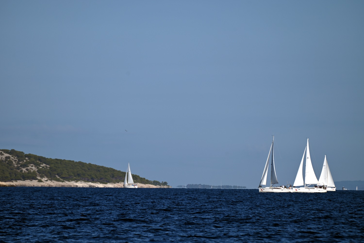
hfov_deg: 6.9
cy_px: 122
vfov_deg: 4.6
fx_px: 3034
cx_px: 182
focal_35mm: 300
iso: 100
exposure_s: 1/1250
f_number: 6.3
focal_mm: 300
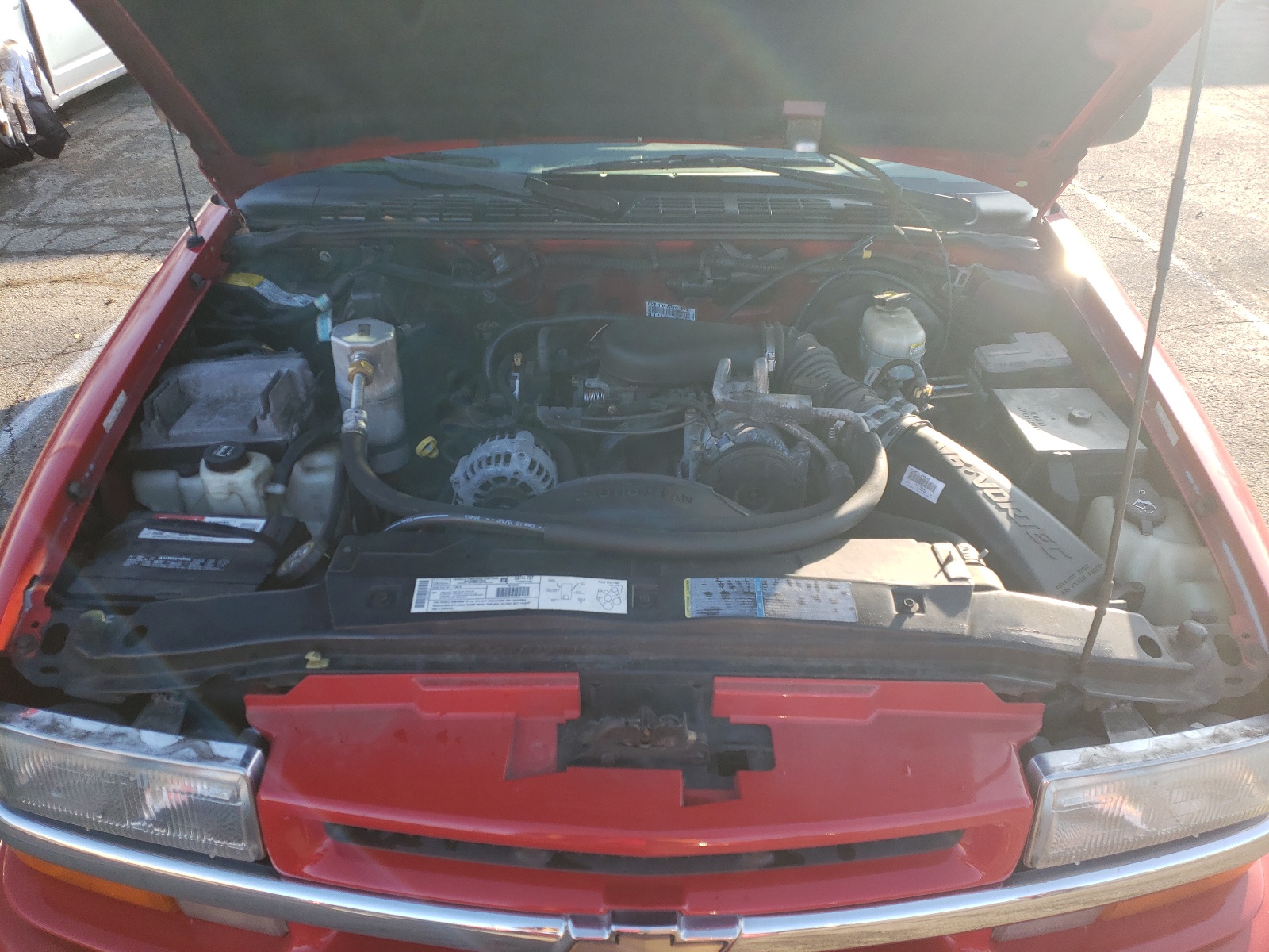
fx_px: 953
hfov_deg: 67.3
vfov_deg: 53.1
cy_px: 476
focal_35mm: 26
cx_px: 634
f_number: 1.5
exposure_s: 1/385
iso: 50
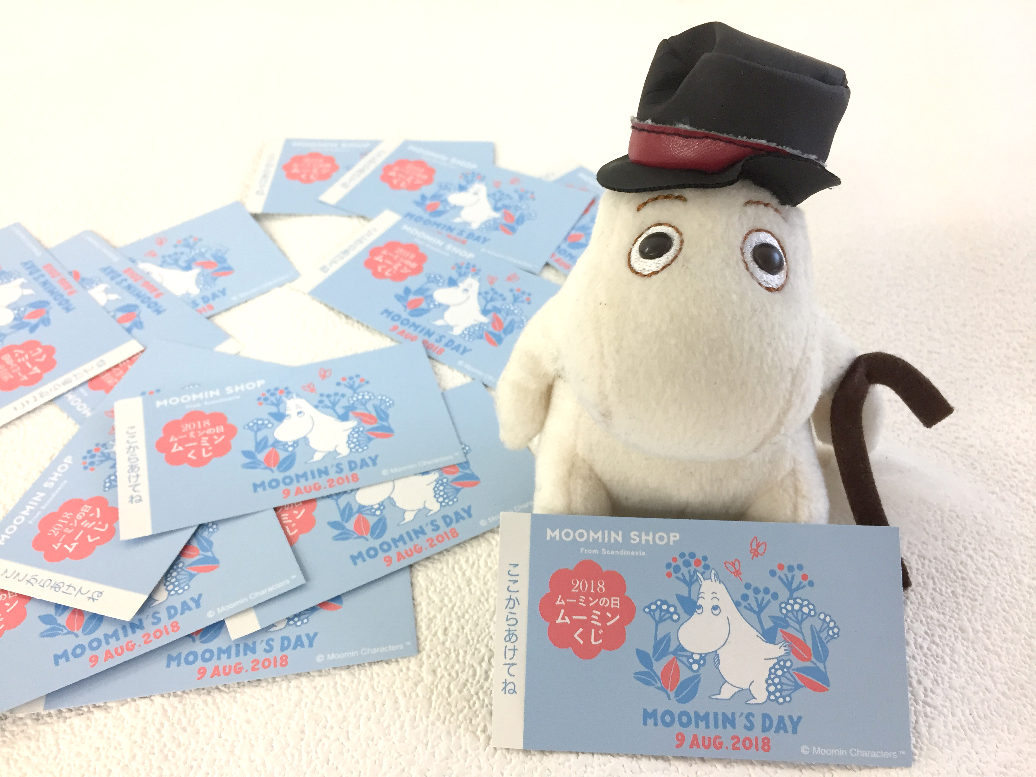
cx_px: 518
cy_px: 388
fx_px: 868
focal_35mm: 29
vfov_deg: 48.2
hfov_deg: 61.7
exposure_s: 1/30
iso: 40
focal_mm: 4.15
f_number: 2.2
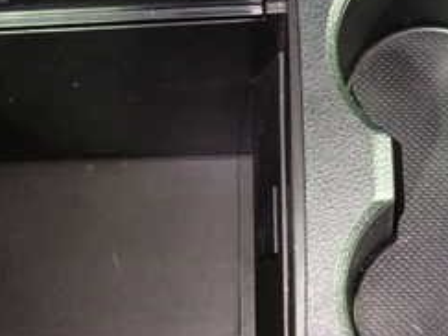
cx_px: 164
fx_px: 957
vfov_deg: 19.9
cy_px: 181
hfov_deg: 26.2
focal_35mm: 74
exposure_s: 1/15
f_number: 2.3
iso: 800
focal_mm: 5.4
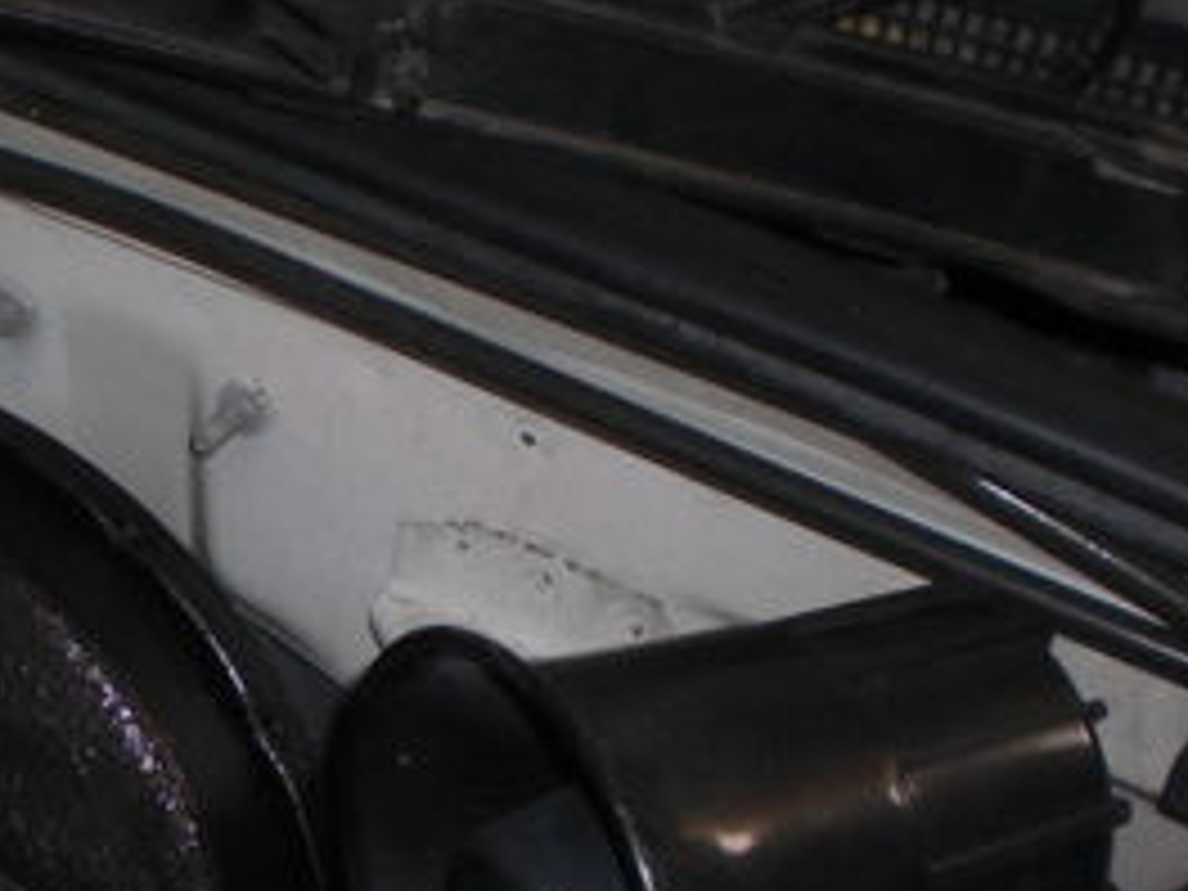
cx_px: -112
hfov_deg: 20.3
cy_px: 846
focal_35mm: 92
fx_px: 3157
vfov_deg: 15.8
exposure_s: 1/30
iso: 100
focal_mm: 6.3
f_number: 3.1
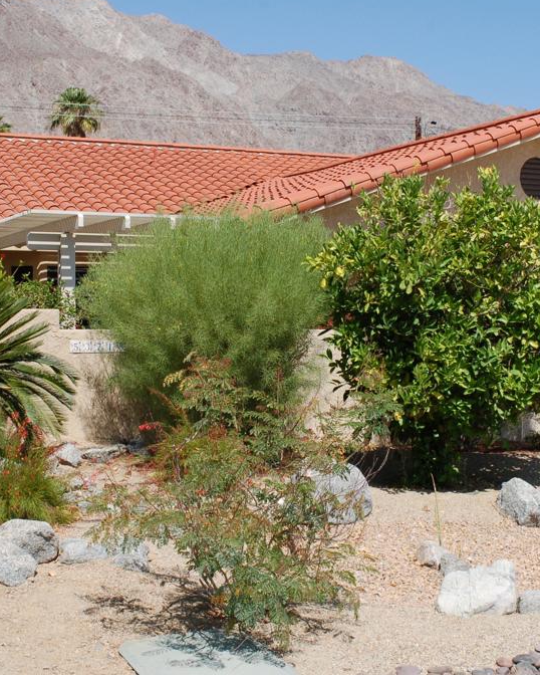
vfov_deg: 31.4
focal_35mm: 60
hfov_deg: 25.3
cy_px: 334
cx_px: 332
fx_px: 1198
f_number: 10
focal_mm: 28
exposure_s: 1/400
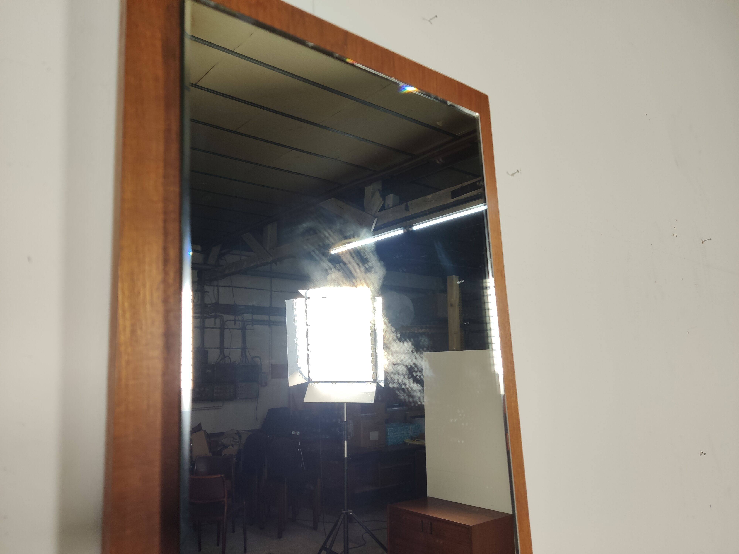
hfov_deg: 67.3
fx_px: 555
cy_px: 277
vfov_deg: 53.1
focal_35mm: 26
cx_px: 370
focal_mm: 4.75
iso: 126
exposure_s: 1/100
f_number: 1.75
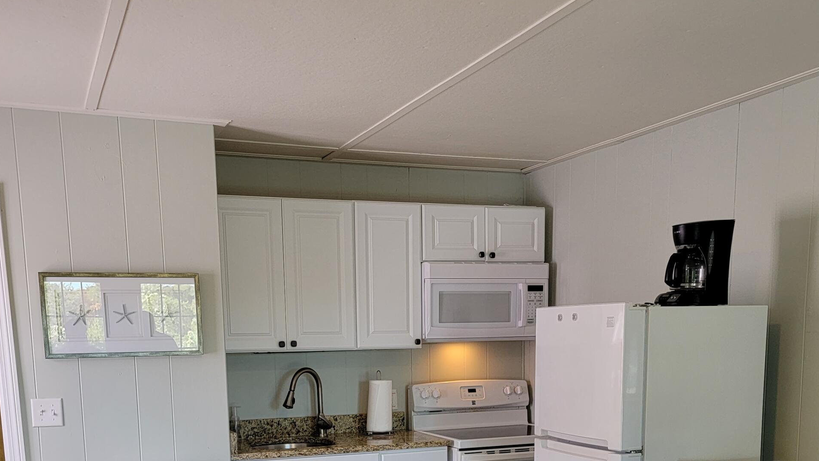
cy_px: 456
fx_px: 890
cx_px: 390
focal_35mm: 41
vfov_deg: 27.4
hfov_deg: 49.4
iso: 200
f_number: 1.8
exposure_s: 1/120
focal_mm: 6.7
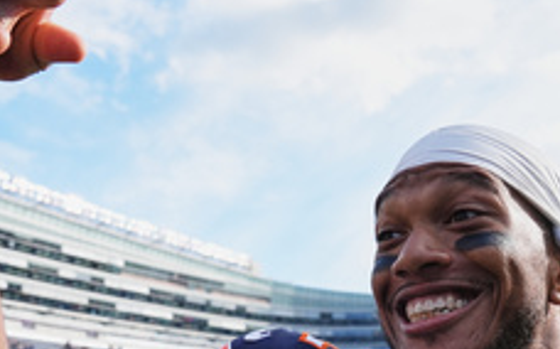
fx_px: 839
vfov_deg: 22.4
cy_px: 365
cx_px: 371
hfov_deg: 36.6
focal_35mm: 55
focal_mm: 24
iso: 500
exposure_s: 1/1600
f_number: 5
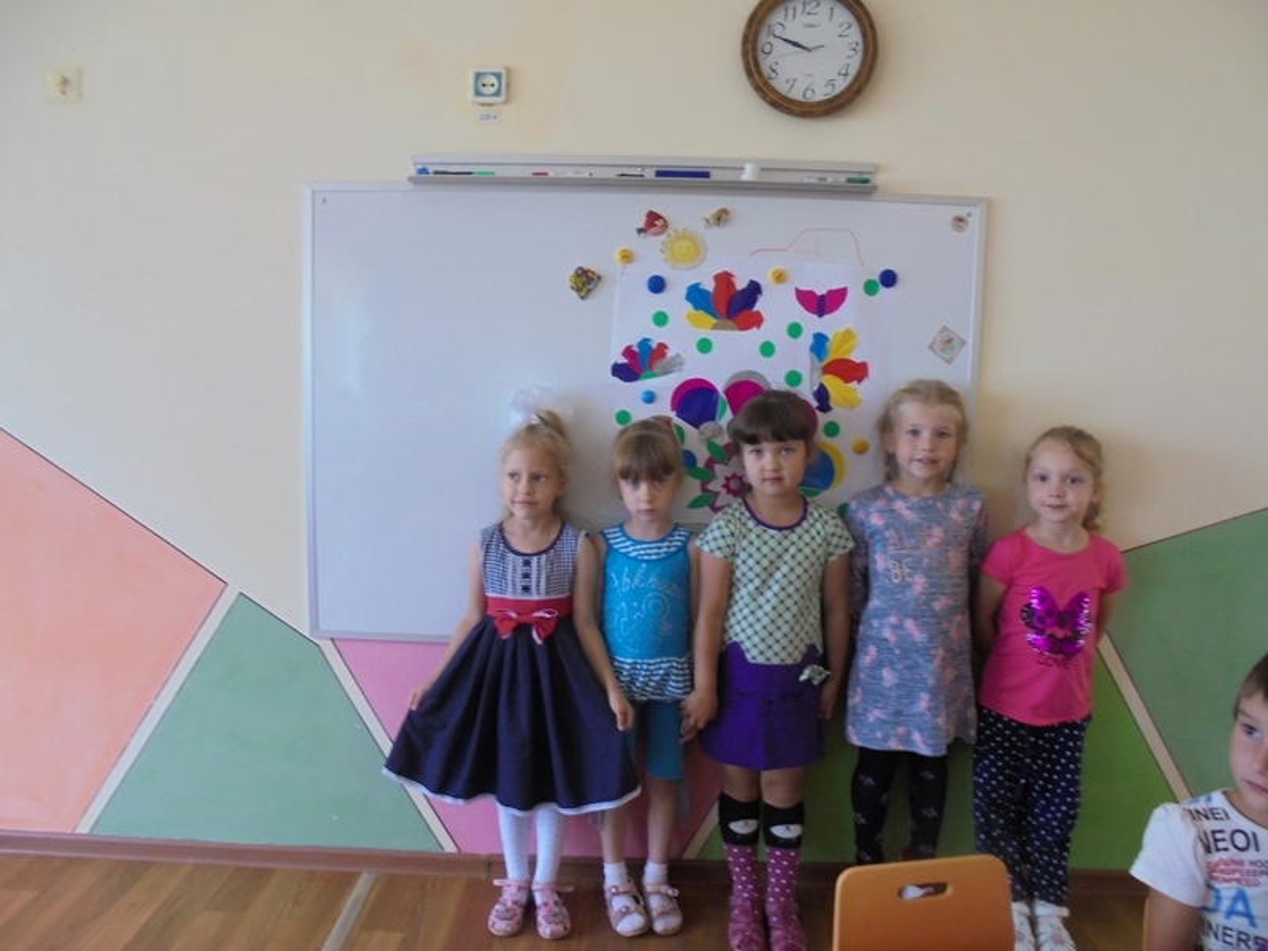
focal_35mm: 26
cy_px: 476
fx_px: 952
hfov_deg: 67.3
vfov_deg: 53.1
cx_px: 634
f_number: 3.5
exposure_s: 1/30
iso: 160
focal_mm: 4.6
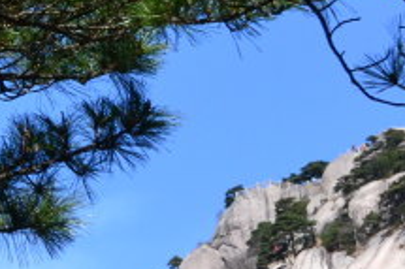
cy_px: 289
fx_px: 2732
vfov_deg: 5.6
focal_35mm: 243
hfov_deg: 7.9
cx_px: -558
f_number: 10
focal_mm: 34
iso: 400
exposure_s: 1/200
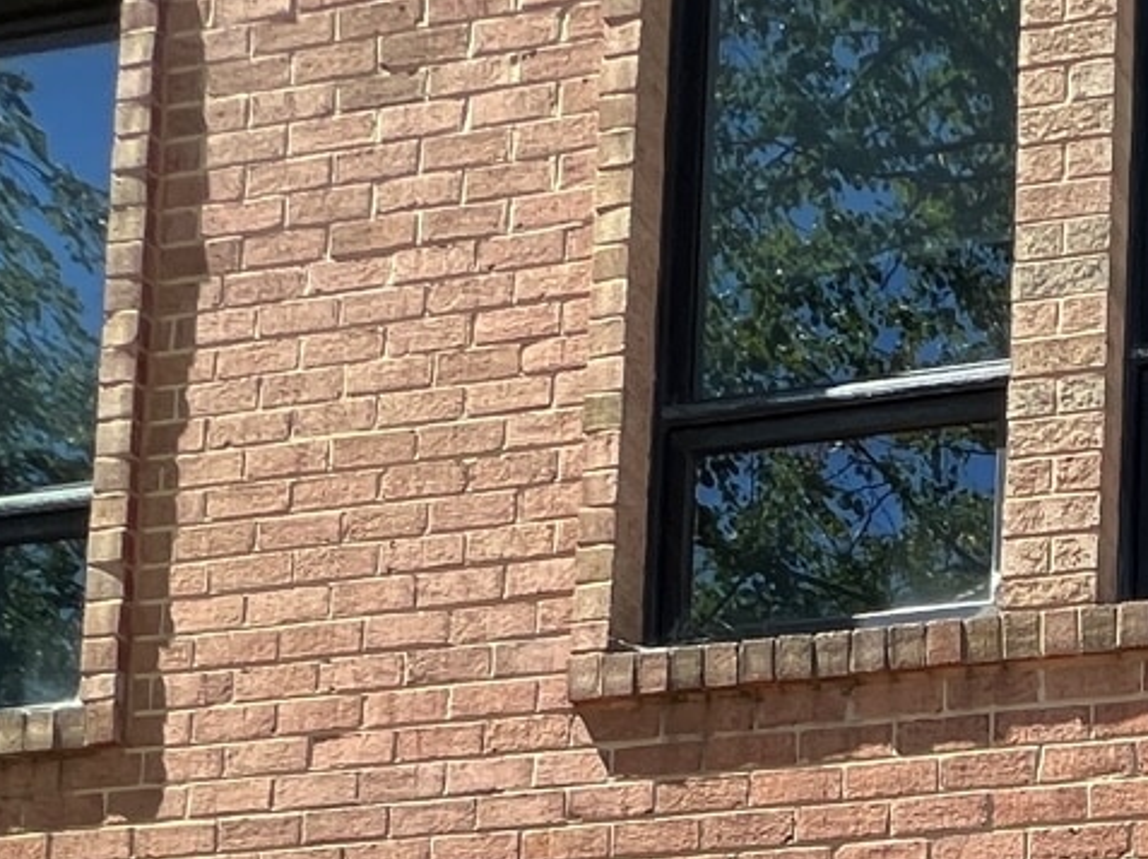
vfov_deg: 18.4
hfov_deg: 26.6
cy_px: 1682
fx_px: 1823
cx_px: 1661
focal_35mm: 55
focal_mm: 1.57
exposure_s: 1/239
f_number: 1.8
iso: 32
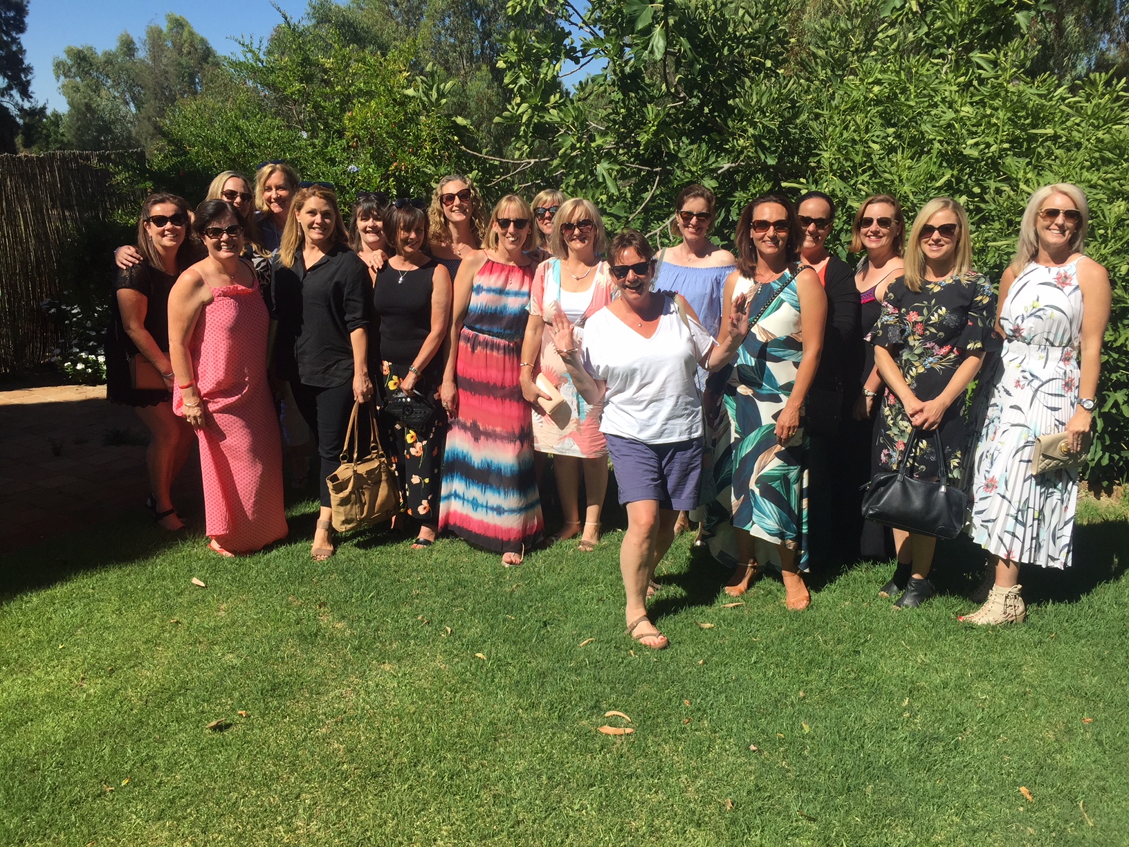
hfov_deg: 61.7
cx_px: 564
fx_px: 946
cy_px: 424
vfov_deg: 48.2
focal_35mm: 29
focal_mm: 4.15
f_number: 2.2
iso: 32
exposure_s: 1/2198
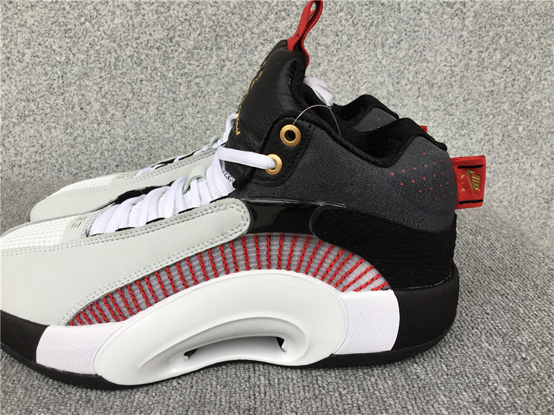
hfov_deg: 58.4
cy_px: 208
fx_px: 496
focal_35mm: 31
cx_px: 277
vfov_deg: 45.4
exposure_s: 1/179
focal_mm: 3.3
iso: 25
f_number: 2.4
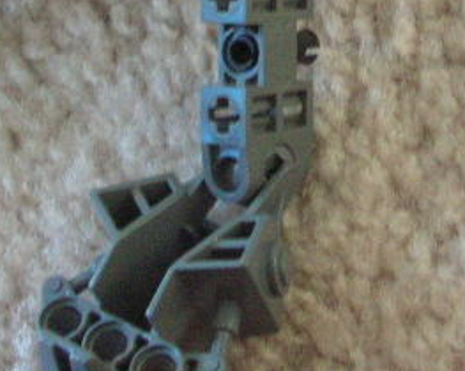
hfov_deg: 14.5
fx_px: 1829
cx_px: 316
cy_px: -30
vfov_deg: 11.4
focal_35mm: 133
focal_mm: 5.8
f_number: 2.8
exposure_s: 1/5.9
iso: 189
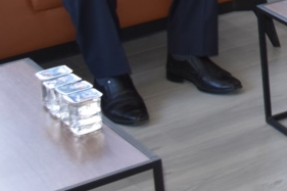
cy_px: -210
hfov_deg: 12.2
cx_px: 610
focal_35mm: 146
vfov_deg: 8.8
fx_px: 1163
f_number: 4
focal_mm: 20
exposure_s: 1/125
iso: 400
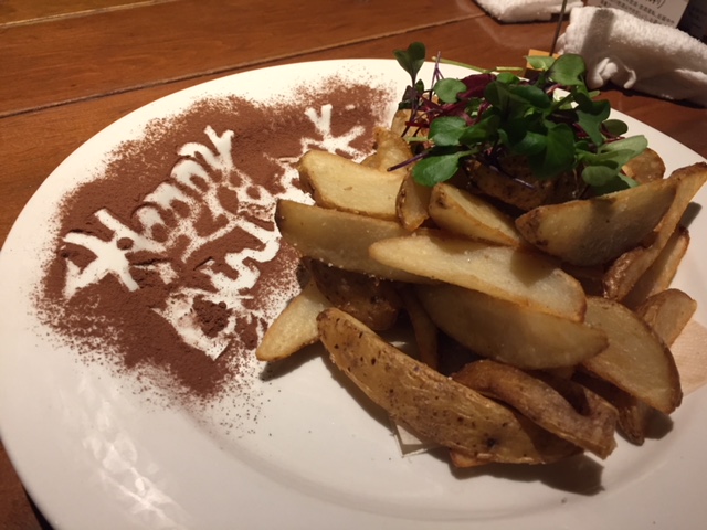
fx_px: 592
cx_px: 354
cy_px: 265
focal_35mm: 29
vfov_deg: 48.2
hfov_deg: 61.7
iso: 160
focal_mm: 4.15
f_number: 2.2
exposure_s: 1/33
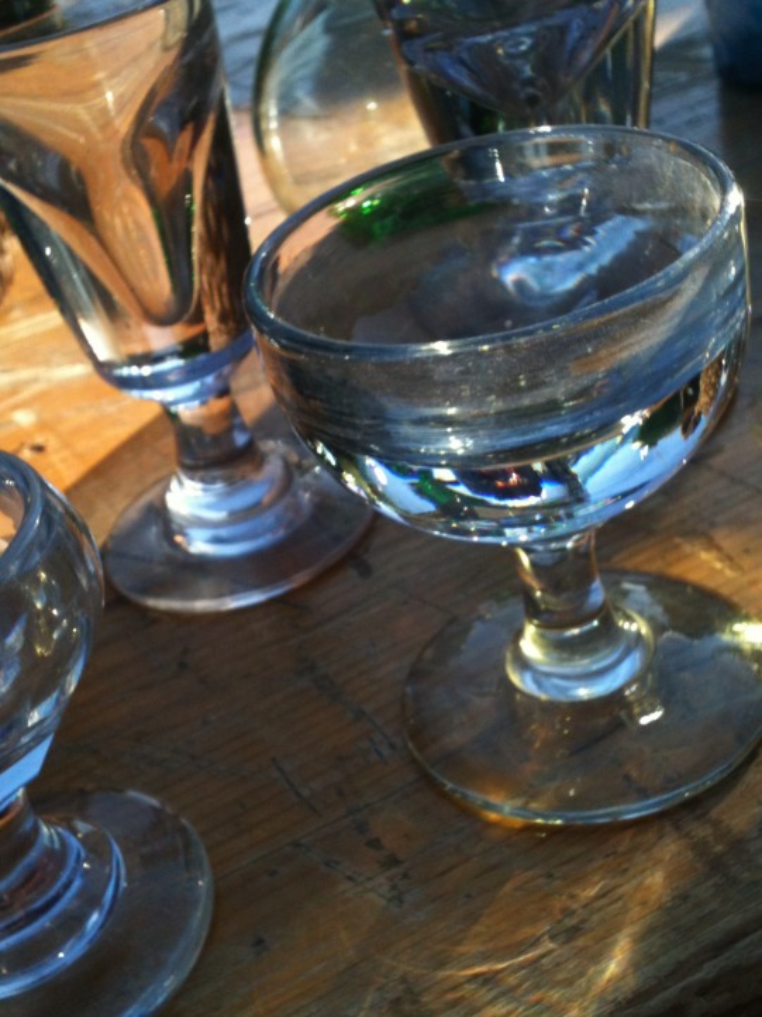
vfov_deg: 52.6
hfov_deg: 40.7
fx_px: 1028
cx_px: 381
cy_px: 508
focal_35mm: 35
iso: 64
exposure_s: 1/502
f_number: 2.8
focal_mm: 3.85
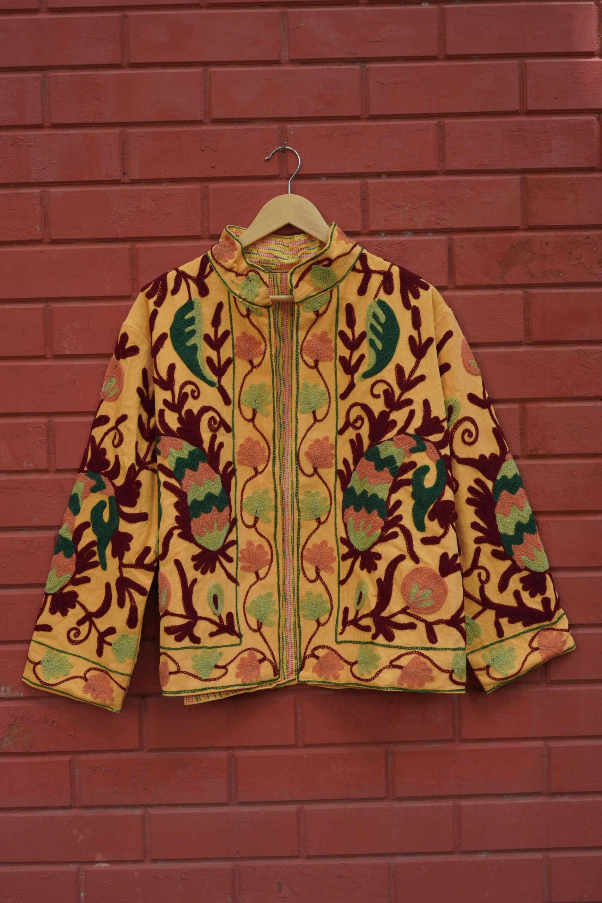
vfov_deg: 39.6
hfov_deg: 27.0
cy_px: 452
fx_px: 1254
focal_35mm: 50
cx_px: 301
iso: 640
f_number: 7.1
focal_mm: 50
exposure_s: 1/160
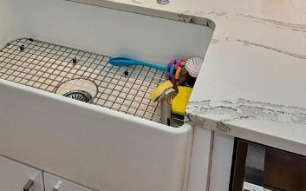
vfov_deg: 27.3
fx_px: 333
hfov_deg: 49.3
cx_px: 145
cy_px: -50
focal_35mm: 40
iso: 50
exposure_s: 1/375
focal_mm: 2.2
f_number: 2.2
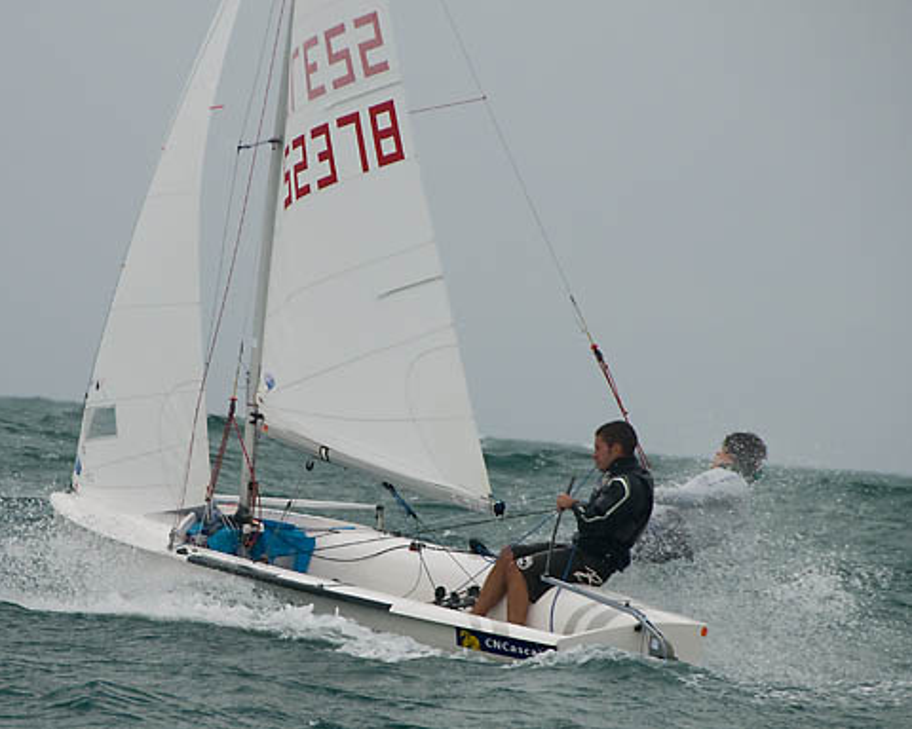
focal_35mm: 289
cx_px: 363
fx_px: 7801
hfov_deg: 6.7
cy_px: 365
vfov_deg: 5.4
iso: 200
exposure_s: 1/1250
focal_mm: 170
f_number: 5.6
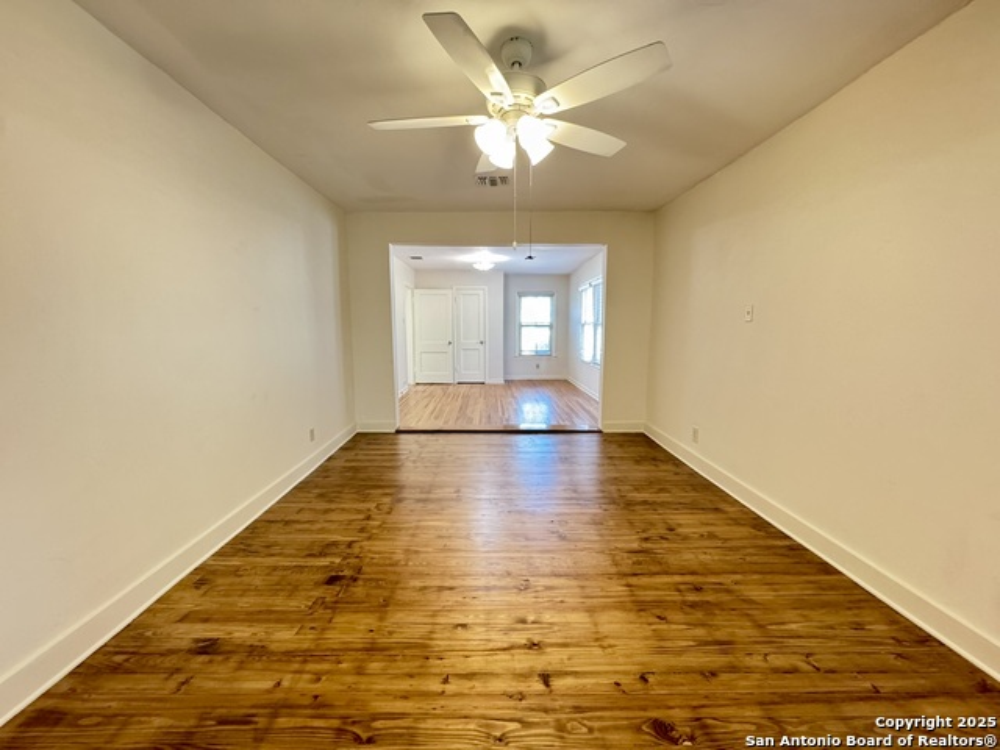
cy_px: 375
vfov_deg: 85.7
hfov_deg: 102.1
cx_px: 500
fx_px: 404
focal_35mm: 14
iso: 640
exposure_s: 1/60
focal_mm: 2.22
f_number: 2.2
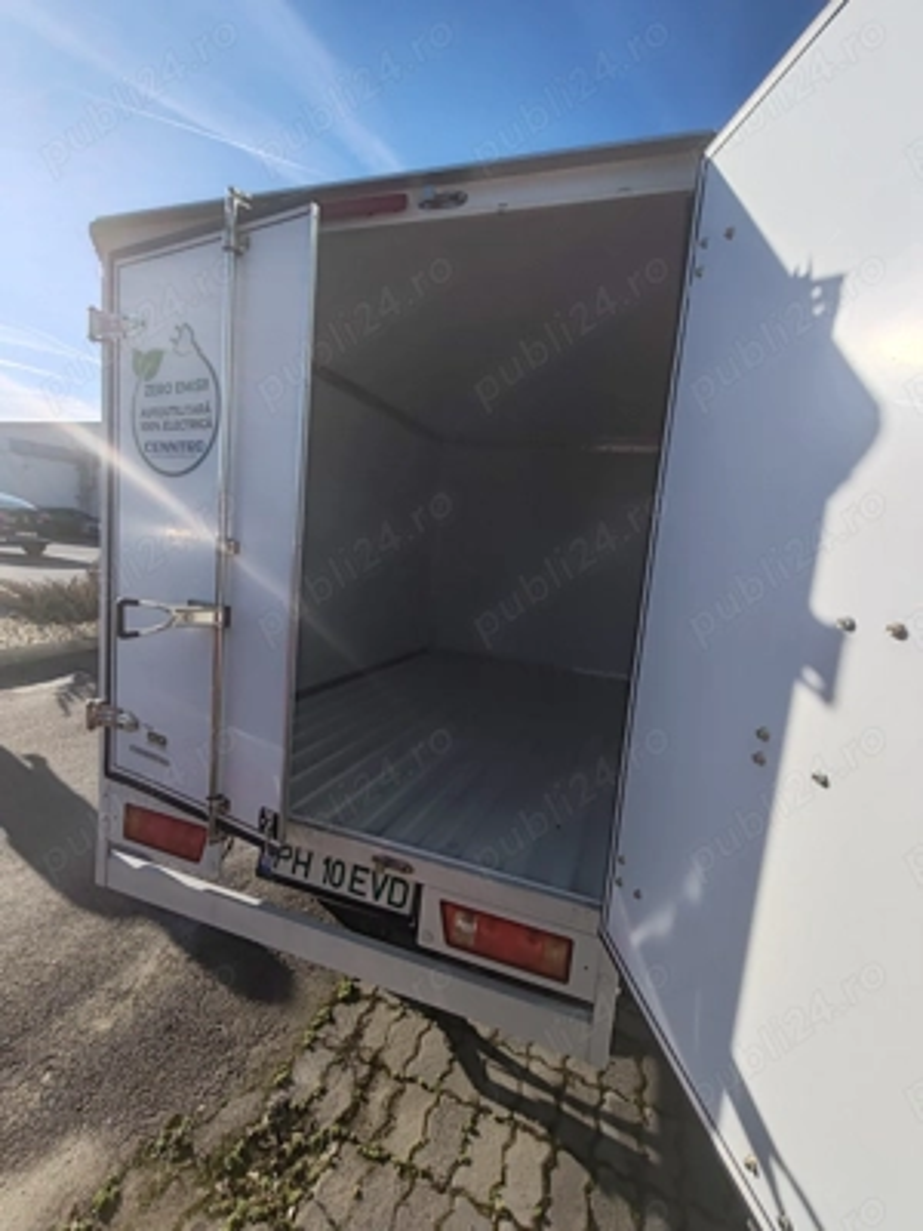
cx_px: 462
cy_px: 616
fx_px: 569
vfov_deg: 94.5
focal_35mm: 16
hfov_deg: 78.1
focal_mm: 1.96
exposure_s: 1/3500
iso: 50
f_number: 2.2
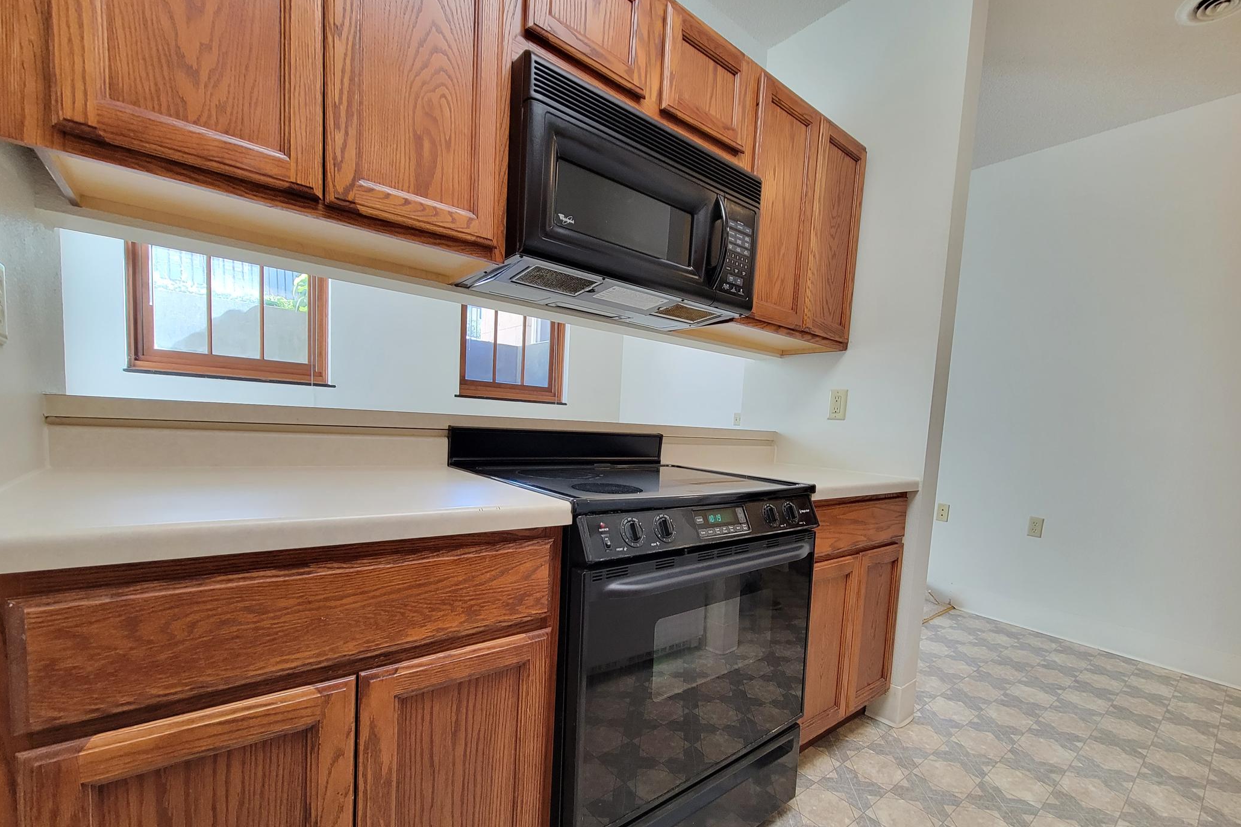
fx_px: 483
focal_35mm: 14
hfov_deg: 104.2
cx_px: 641
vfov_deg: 80.7
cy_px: 470
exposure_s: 1/60
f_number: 2.2
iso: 400
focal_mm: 2.2
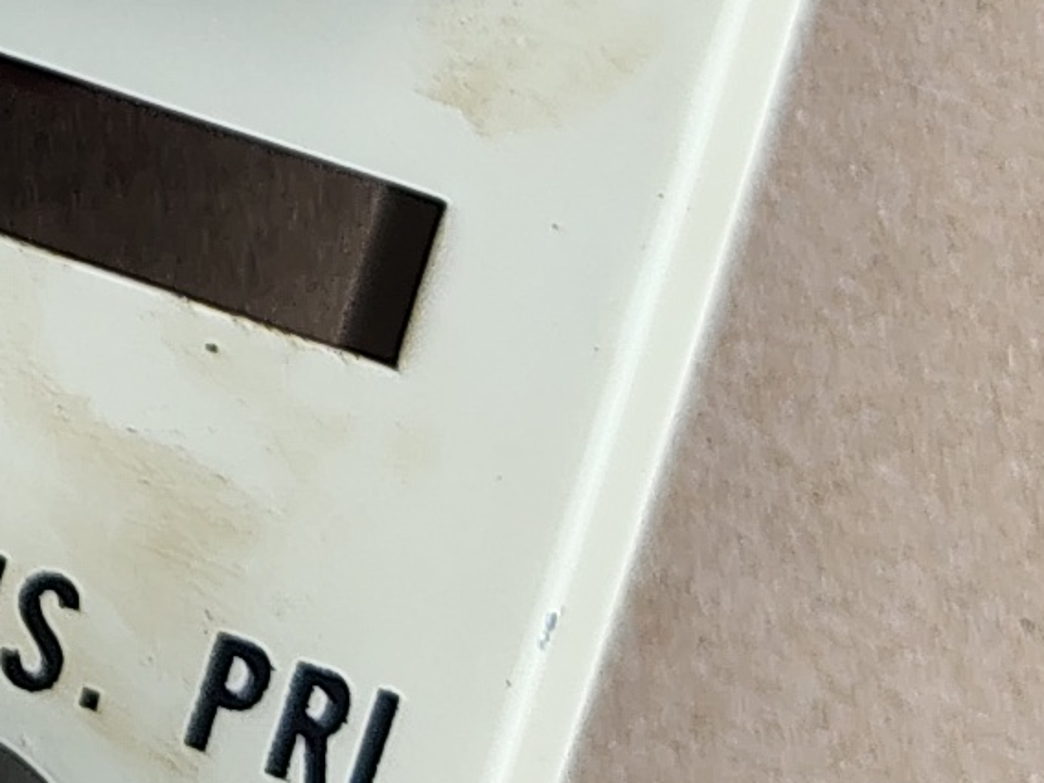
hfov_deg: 10.0
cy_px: -1630
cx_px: -1469
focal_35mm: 173
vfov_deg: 7.5
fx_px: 5218
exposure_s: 1/487
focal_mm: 5.56
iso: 100
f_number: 1.8
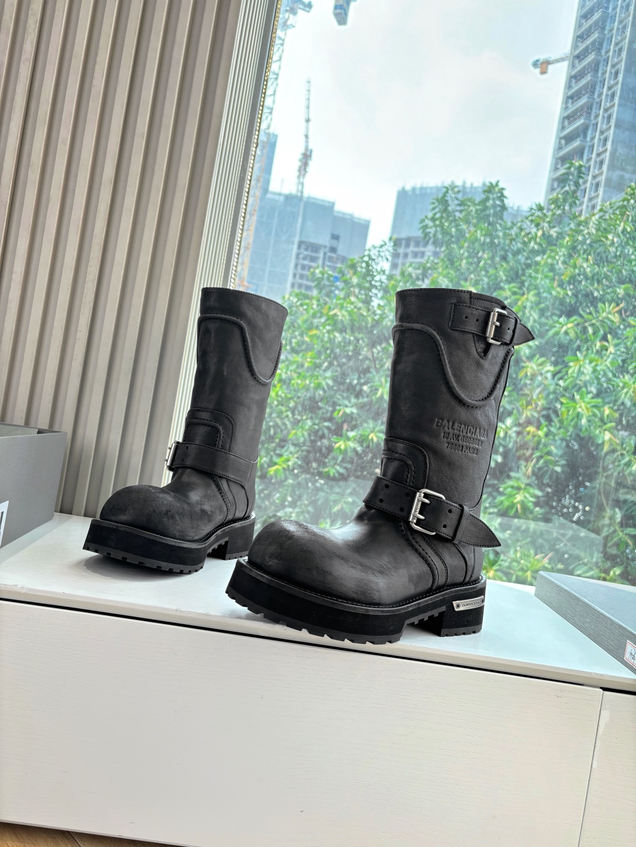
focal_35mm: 26
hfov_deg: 53.1
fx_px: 637
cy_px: 424
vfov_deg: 67.3
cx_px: 318
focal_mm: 5.96
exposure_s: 1/238
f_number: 1.6
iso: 40
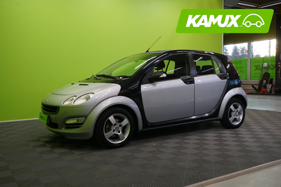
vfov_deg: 37.9
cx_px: 140
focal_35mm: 35
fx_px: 273
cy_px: 94
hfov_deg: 54.4
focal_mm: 35
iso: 400
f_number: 6.3
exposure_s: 1/30
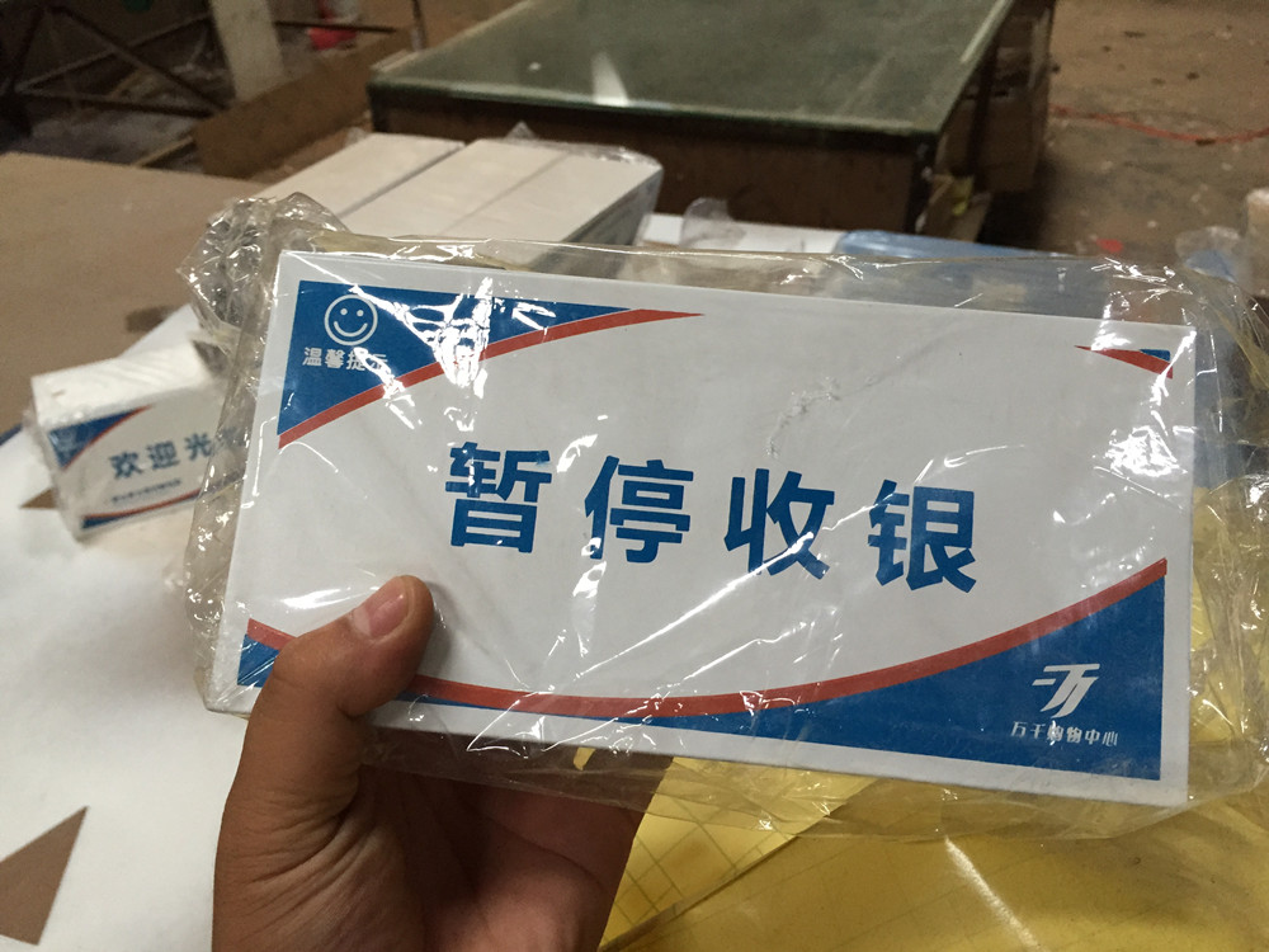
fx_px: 1063
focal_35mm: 29
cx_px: 634
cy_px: 476
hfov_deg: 61.7
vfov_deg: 48.2
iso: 160
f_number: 2.2
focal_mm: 4.15
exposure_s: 1/30
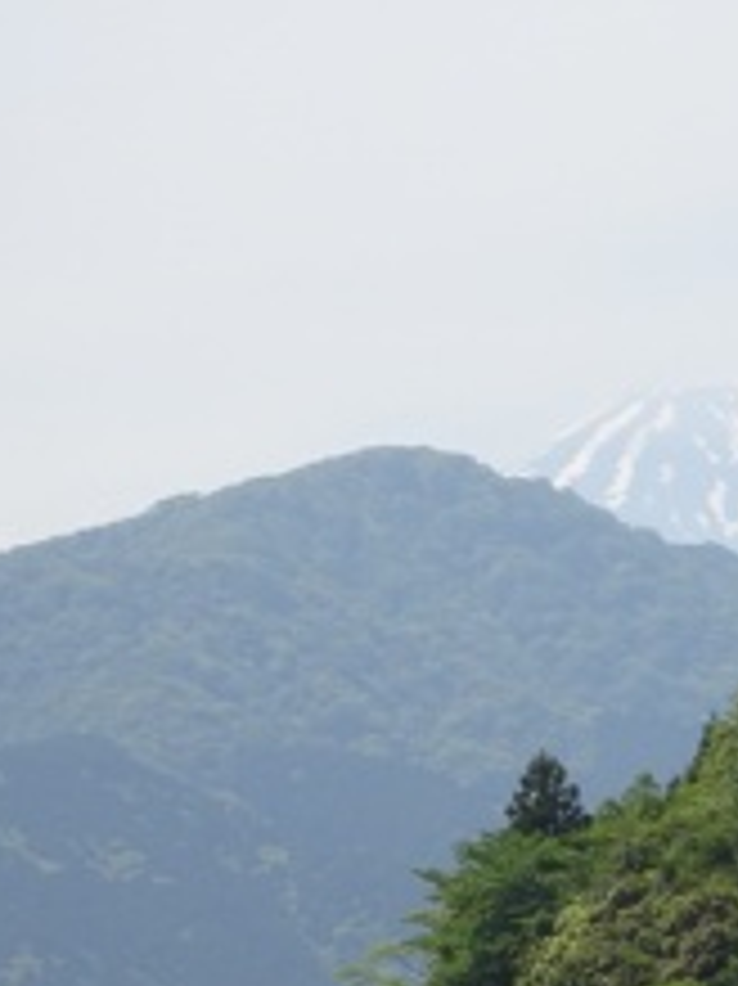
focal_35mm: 272
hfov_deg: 5.4
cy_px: 646
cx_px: 738
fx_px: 7739
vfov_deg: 7.3
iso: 80
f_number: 5.6
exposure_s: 1/500
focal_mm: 20.29
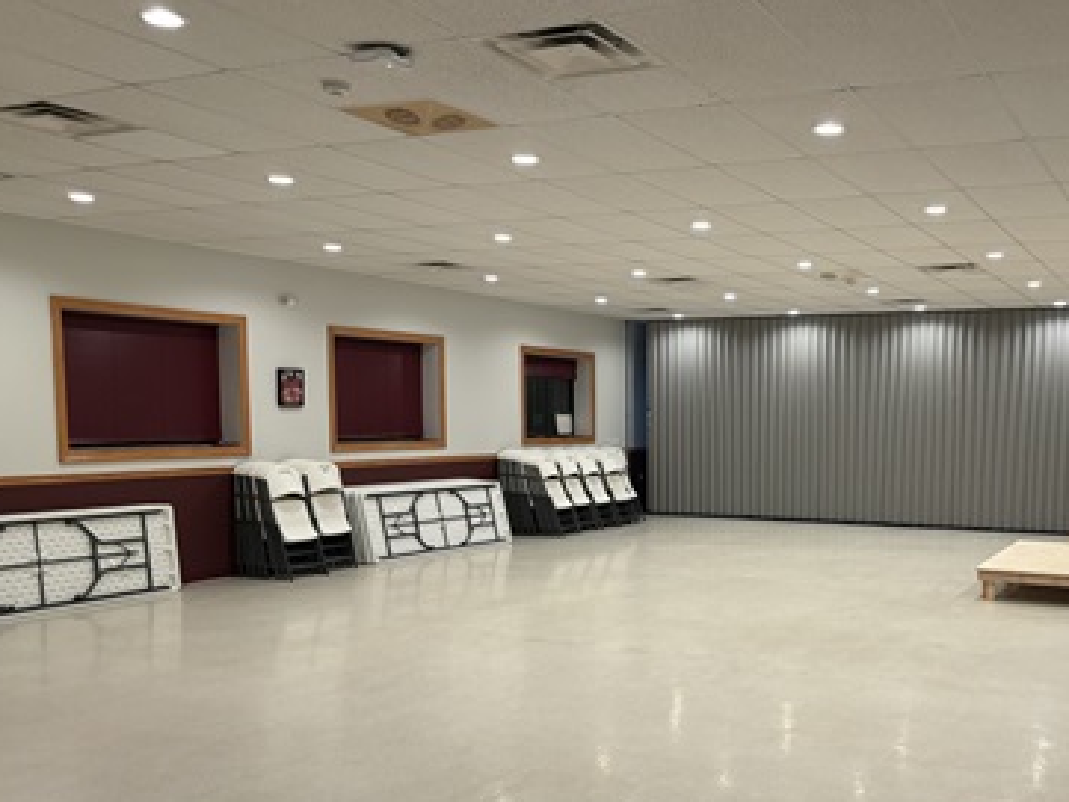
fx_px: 1112
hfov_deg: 50.3
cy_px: 543
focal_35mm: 36
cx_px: 720
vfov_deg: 39.2
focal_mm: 5.96
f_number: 1.6
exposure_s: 1/60
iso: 200
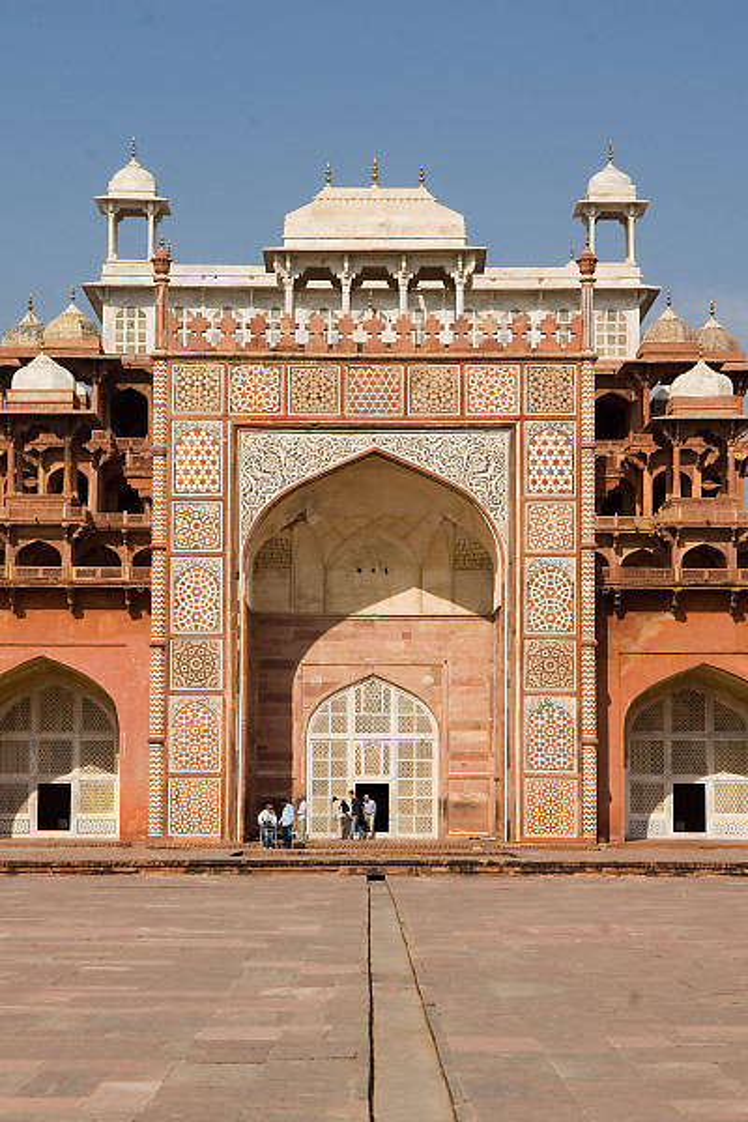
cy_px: 561
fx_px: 2571
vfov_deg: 24.6
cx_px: 374
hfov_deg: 16.6
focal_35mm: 82
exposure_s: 1/500
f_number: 8
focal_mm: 55
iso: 100
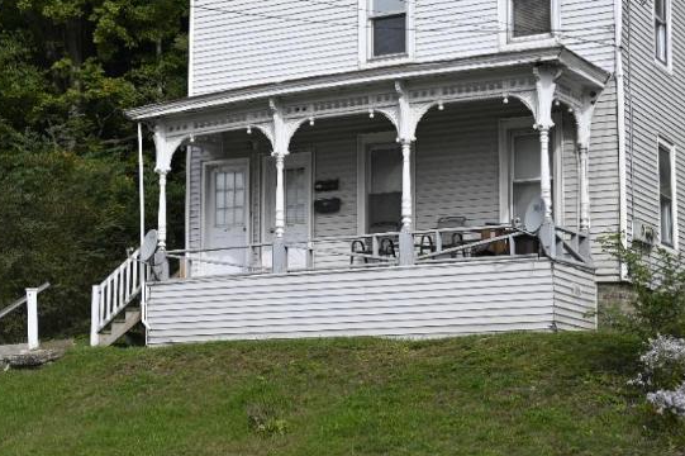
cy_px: 233
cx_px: 268
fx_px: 1540
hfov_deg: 25.0
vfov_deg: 16.8
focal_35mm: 81
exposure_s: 1/250
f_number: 5.6
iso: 180
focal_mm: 38
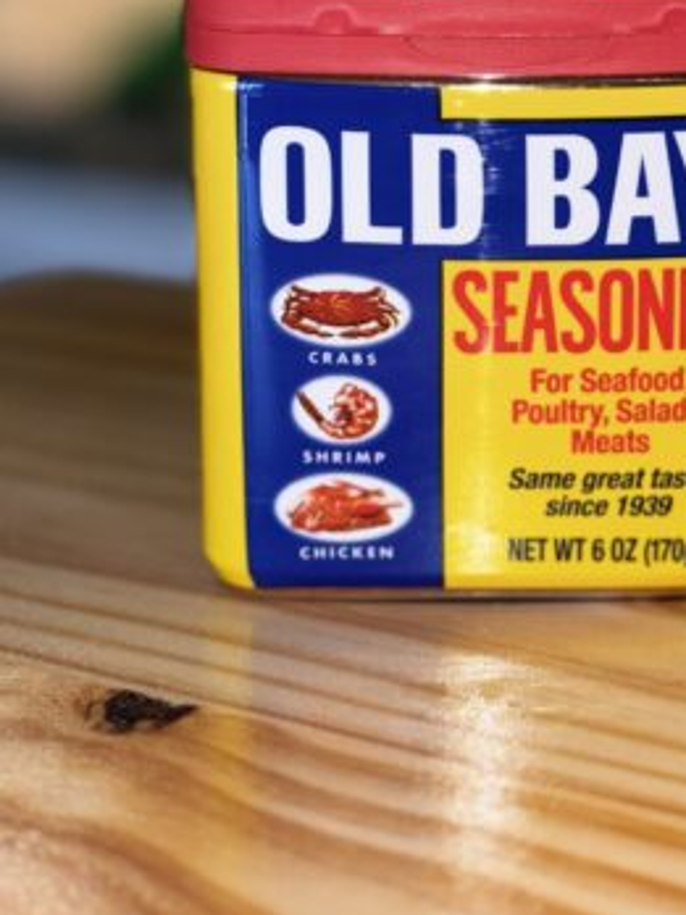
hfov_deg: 15.9
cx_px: 573
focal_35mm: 92
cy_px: 175
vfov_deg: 21.0
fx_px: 2431
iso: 50
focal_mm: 6.76
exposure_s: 1/239
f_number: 1.78
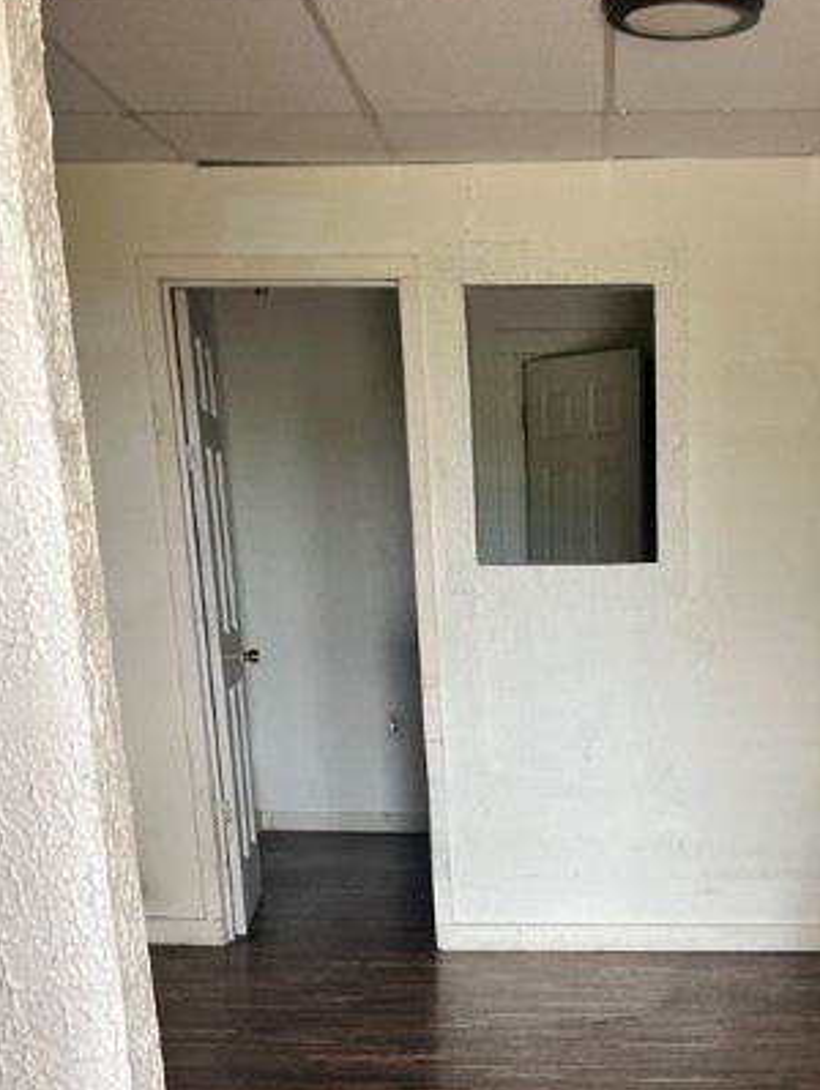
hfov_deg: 28.6
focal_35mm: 50
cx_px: 648
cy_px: 1030
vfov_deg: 35.4
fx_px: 1577
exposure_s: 1/121
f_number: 1.6
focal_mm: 5.1
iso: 125
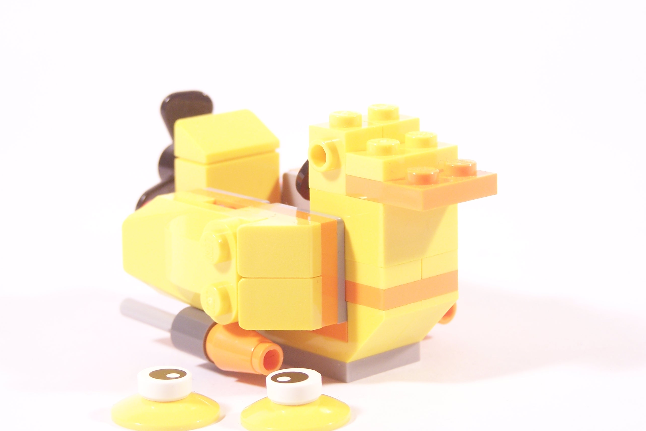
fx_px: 1974
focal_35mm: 110
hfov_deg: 18.6
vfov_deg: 12.5
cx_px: 325
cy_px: 210
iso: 100
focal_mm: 17.5
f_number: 3.2
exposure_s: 1/10
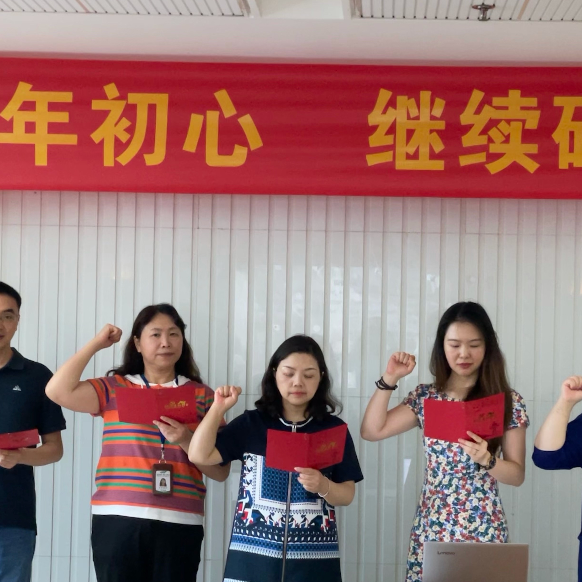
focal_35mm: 76
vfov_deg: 22.8
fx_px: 1446
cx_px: 339
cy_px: 316
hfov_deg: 22.7
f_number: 2
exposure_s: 1/50
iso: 640
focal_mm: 6
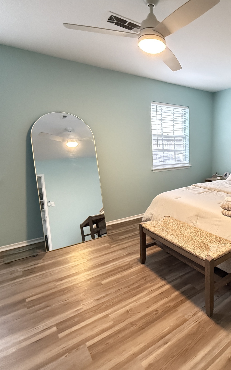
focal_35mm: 21
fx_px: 212
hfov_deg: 53.5
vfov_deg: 82.2
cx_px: 184
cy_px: 178
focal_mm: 2.22
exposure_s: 1/60
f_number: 2.2
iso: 1250
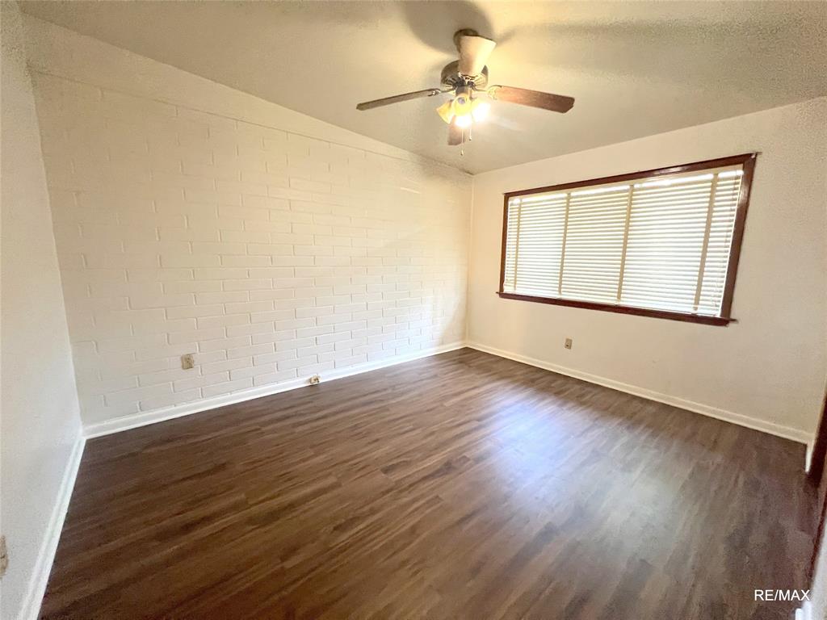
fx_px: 311
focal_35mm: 13
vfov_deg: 89.9
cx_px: 414
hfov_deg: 106.2
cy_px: 310
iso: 500
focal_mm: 1.57
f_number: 1.8
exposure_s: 1/60
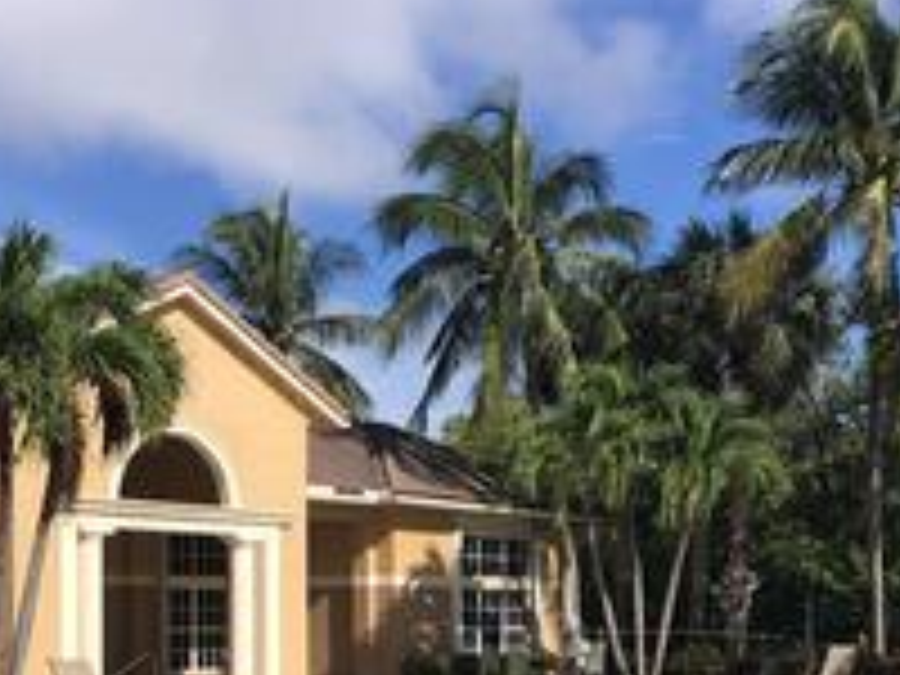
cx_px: 508
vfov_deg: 25.1
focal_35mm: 56
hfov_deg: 34.3
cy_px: 639
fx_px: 1456
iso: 20
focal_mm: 4
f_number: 1.8
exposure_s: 1/2667
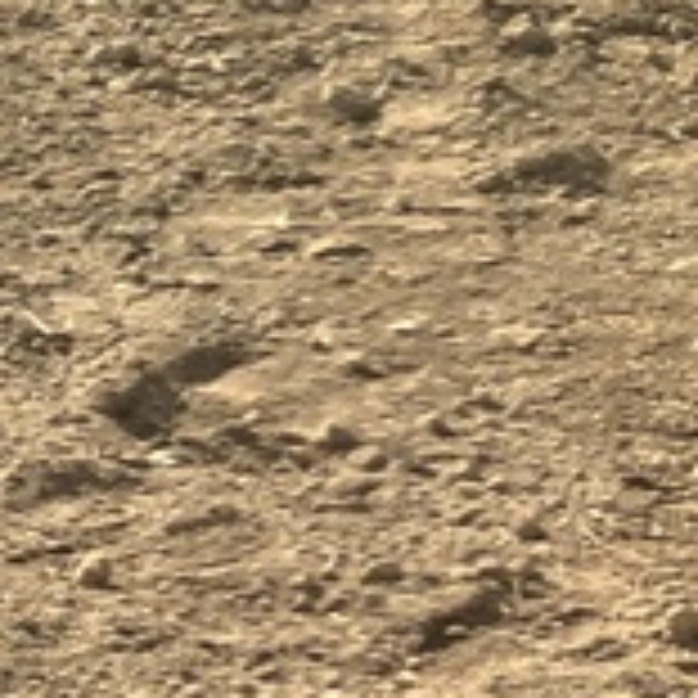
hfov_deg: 8.5
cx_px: -1509
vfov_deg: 10.6
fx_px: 3764
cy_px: 284
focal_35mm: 165
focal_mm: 3.99
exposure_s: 1/648
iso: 32
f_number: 1.8
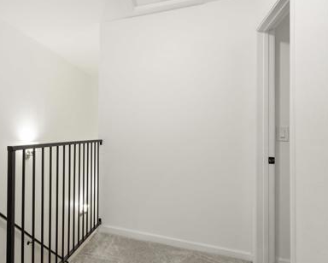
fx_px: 243
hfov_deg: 61.4
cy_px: 137
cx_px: 57
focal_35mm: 25
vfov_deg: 56.8
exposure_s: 1/20
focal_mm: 16
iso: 400
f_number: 8
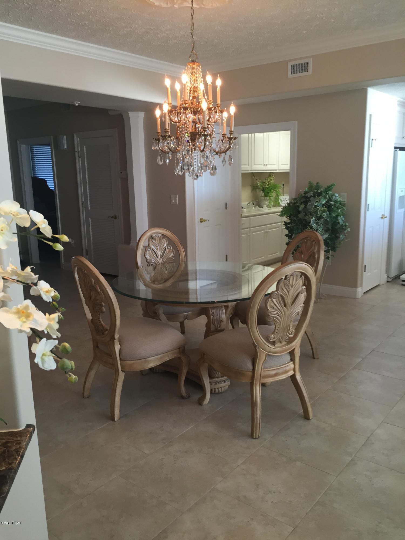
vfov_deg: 61.7
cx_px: 202
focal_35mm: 29
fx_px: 452
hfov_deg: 48.2
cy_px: 270
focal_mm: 4.15
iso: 64
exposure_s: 1/30
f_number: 2.2
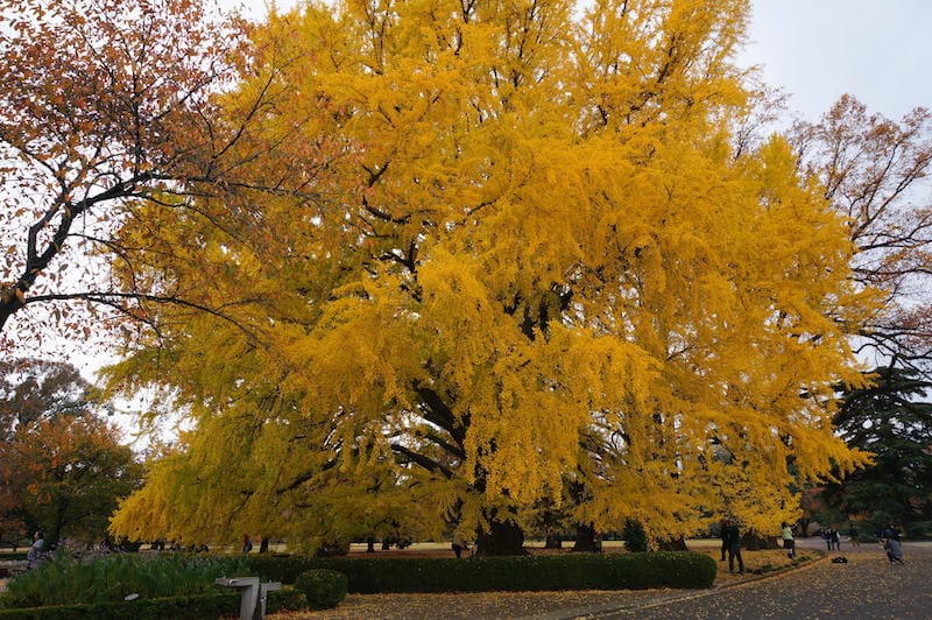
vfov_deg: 53.1
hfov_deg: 73.8
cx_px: 466
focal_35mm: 24
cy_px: 310
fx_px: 621
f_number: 9
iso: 100
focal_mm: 16
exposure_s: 1/80
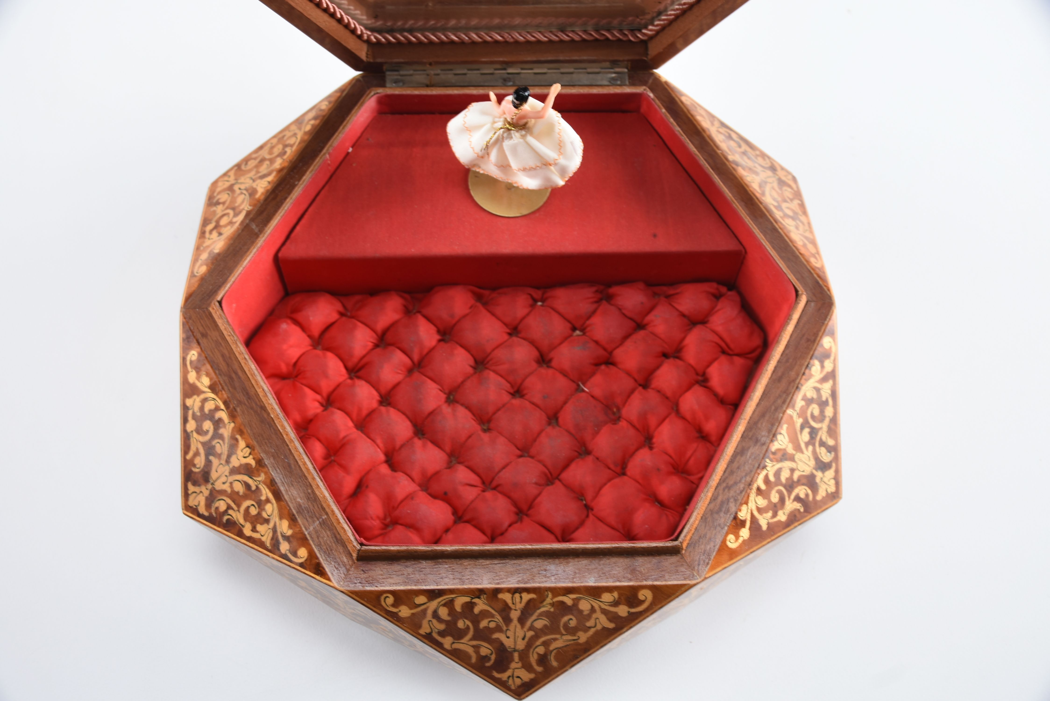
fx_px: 1181
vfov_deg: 33.0
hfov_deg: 47.9
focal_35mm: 40
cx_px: 525
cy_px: 350
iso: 100
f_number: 8
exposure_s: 1/100
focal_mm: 27
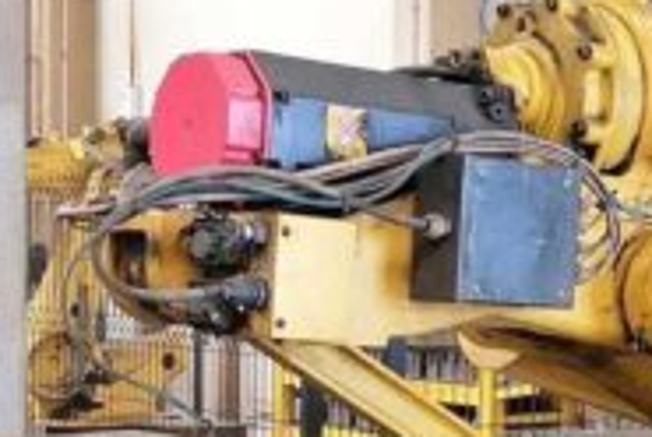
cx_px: 652
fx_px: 1651
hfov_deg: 21.6
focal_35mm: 91
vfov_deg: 14.4
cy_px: 587
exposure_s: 1/60
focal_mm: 5.3
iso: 200
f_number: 1.8
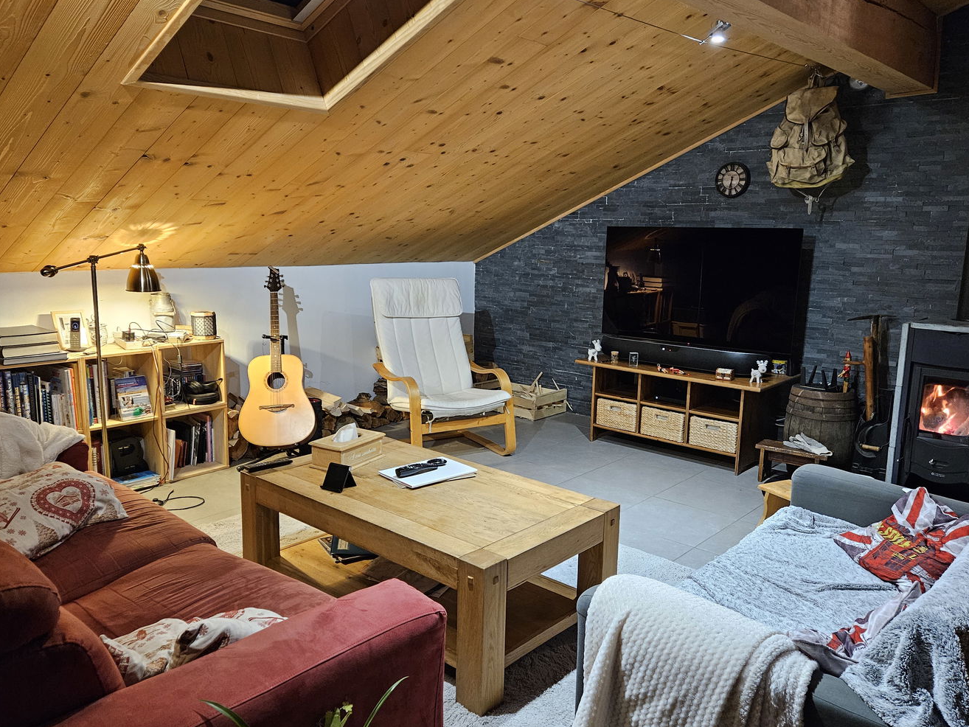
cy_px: 369
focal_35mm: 28
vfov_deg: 49.8
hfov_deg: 63.4
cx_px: 480
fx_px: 784
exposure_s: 1/50
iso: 640
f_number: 1.8
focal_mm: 5.4
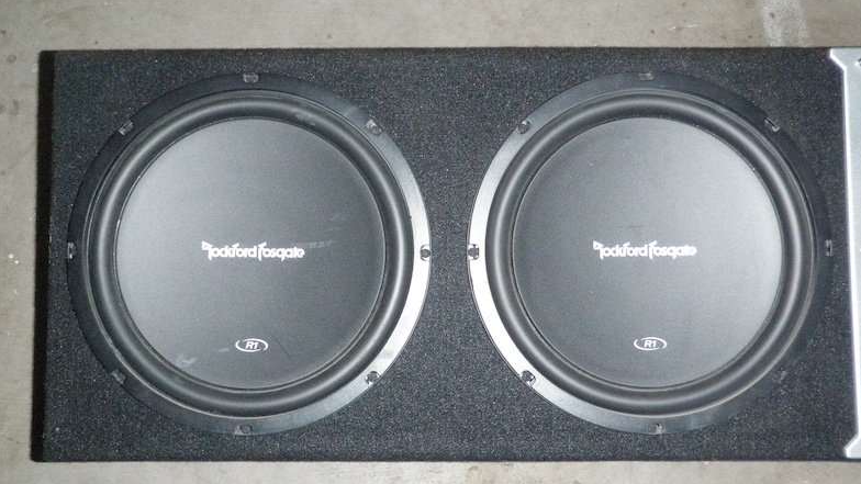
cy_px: 252
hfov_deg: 50.5
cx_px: 438
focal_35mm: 40
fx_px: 913
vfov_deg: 29.7
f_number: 4.1
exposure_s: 1/500
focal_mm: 6.53
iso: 800
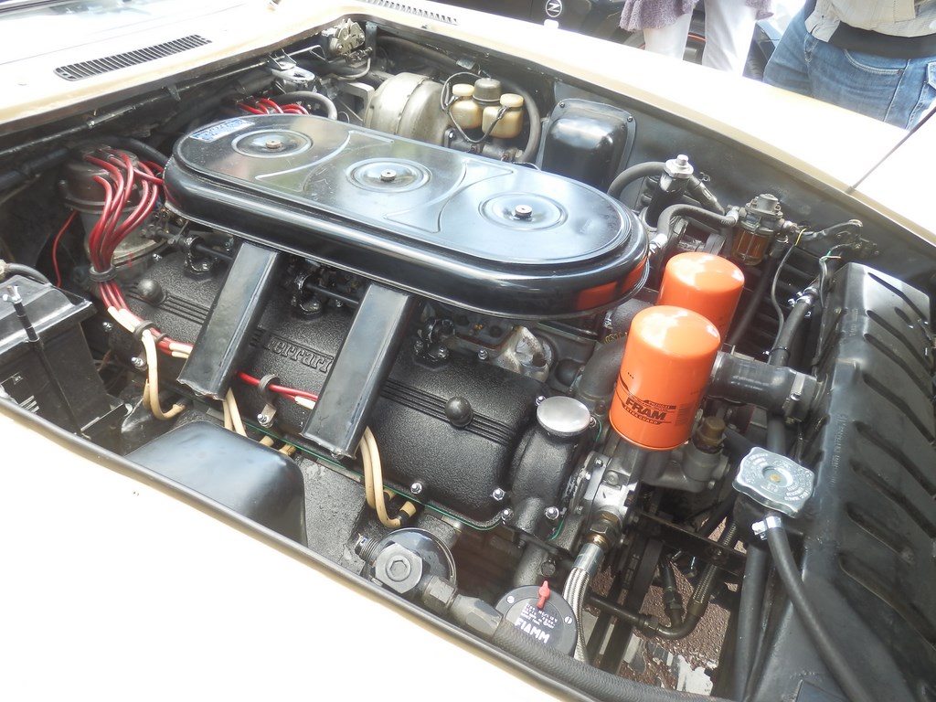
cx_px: 468
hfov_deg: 69.4
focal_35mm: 25
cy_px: 351
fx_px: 676
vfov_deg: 54.9
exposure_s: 1/30
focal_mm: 4.5
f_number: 3
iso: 80
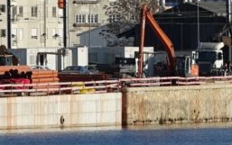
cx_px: 190
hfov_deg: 2.4
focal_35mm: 866
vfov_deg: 1.5
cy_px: -216
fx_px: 5479
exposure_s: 1/1000
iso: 100
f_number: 5
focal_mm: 49.51
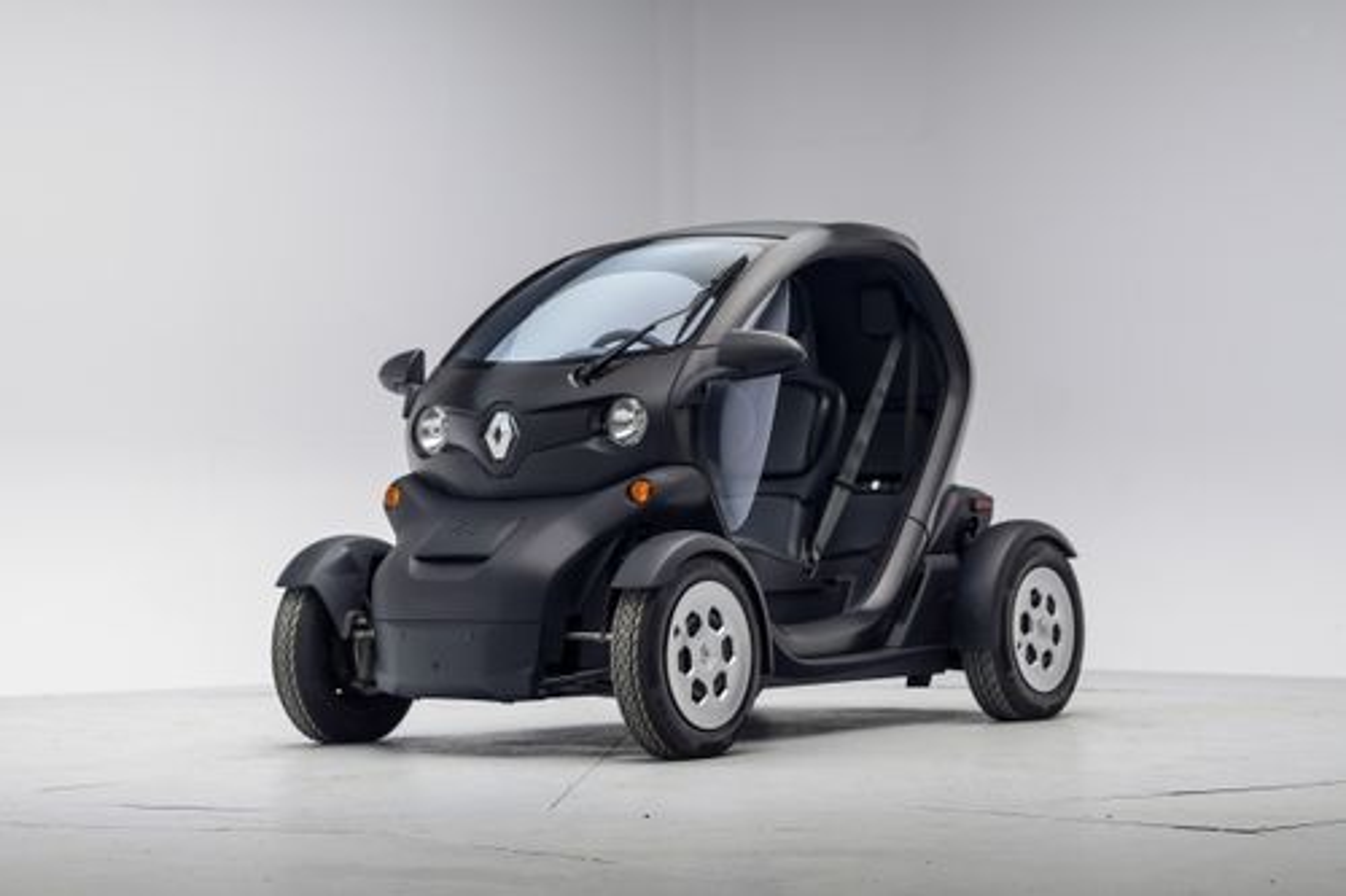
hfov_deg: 39.6
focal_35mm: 50
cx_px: 673
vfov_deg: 27.0
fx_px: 1869
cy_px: 448
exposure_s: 1/13
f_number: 4
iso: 100
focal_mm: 50
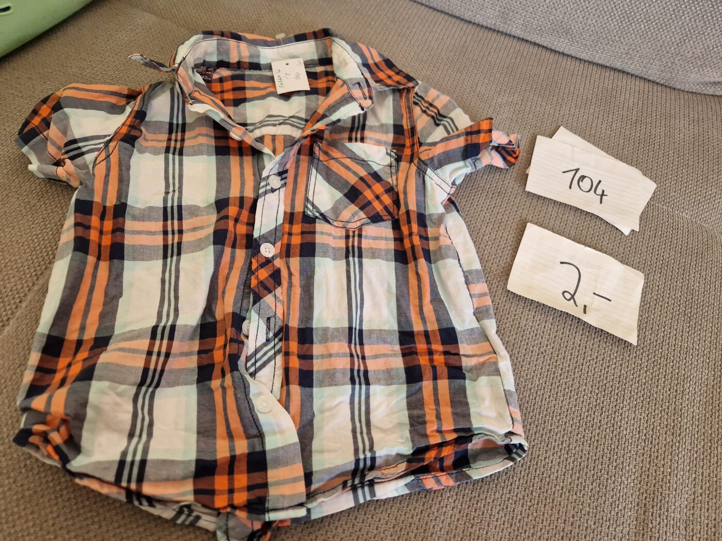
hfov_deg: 73.9
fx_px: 480
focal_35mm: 23
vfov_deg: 58.9
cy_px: 270
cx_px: 361
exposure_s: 1/100
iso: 200
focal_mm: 5.4
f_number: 1.8
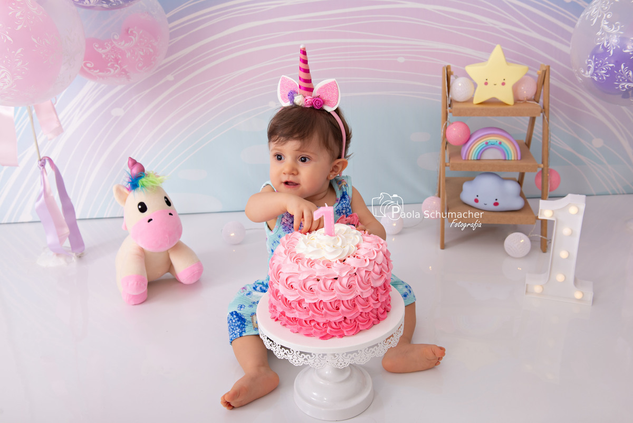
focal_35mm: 36
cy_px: 212
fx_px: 633
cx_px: 316
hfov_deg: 53.1
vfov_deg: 36.9
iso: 200
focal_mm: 36
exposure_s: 1/160
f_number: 8
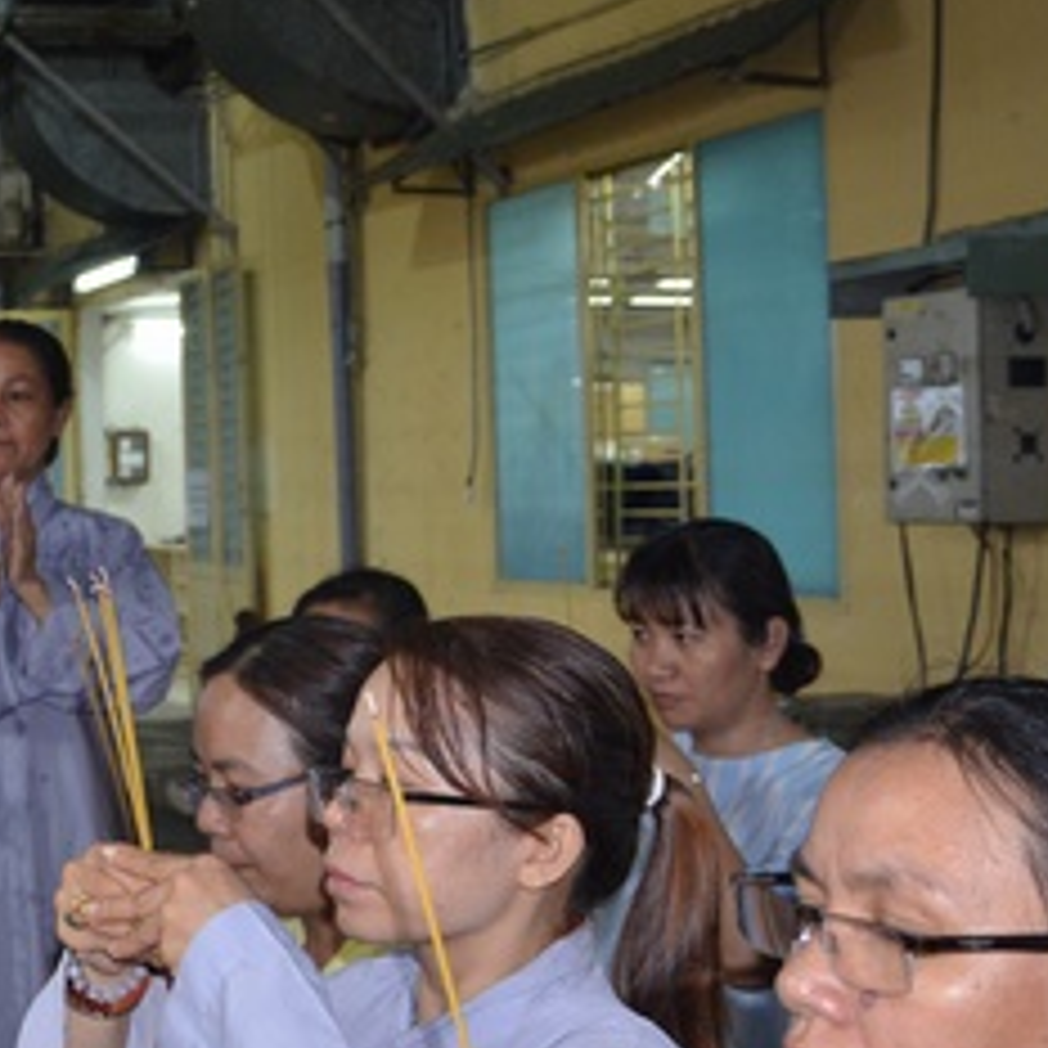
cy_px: 506
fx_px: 2192
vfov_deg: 26.9
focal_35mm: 64
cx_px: -94
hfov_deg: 25.1
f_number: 5
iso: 1000
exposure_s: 1/60
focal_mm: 18
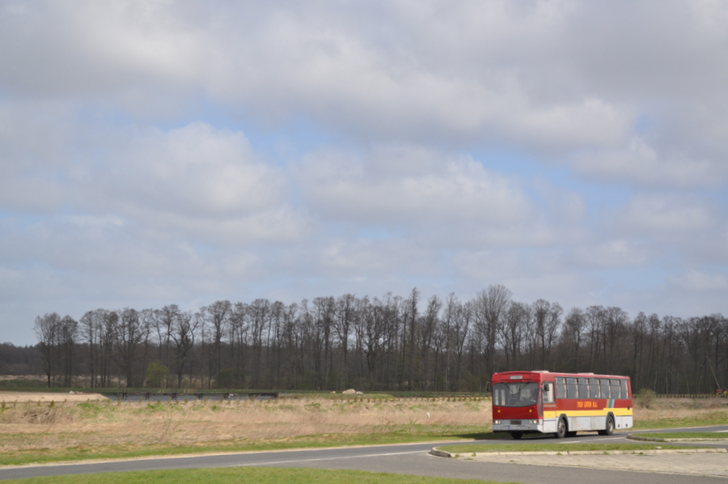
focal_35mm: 66
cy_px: 242
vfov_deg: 20.6
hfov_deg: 30.5
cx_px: 364
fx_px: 1333
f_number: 7.1
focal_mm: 44
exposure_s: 1/1600
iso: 400
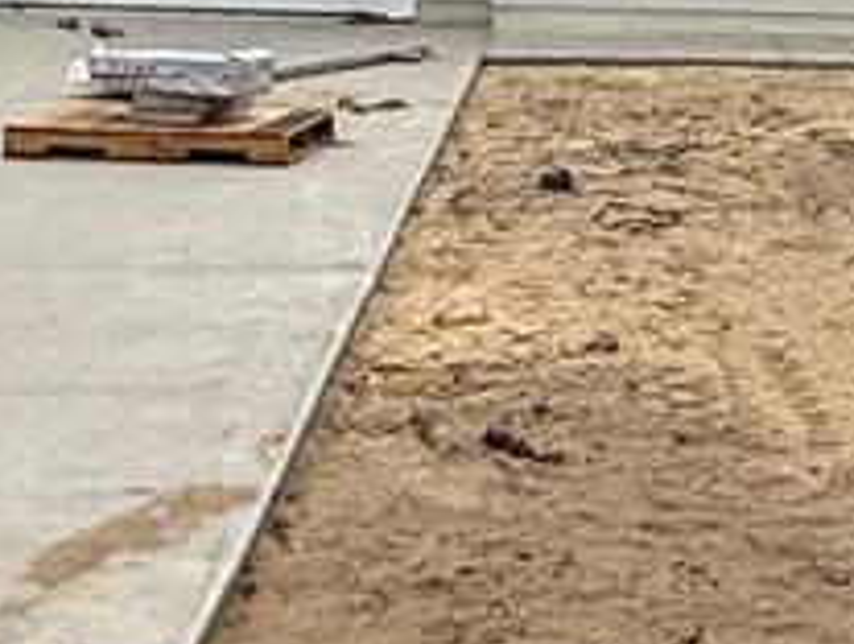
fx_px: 2669
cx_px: 883
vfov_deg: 13.5
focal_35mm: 108
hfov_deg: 17.7
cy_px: -66
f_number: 2.2
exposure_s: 1/726
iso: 50
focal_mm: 2.22
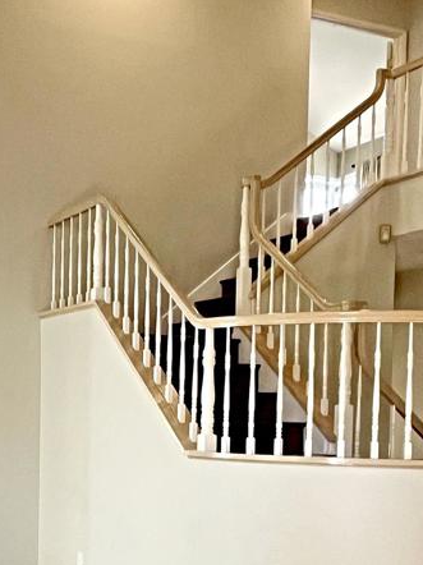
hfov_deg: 27.4
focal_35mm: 51
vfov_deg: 36.0
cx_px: 35
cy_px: 468
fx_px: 832
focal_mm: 1.54
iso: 250
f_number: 2.4
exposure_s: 1/120
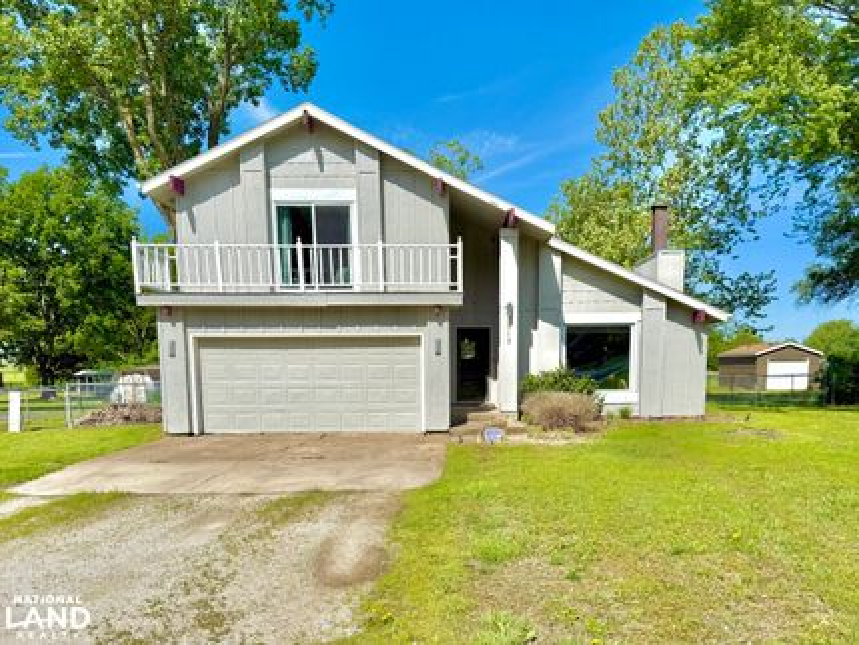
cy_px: 322
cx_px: 430
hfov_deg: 71.6
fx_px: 596
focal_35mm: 24
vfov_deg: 56.9
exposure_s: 1/7353
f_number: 1.78
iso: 80
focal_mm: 6.76
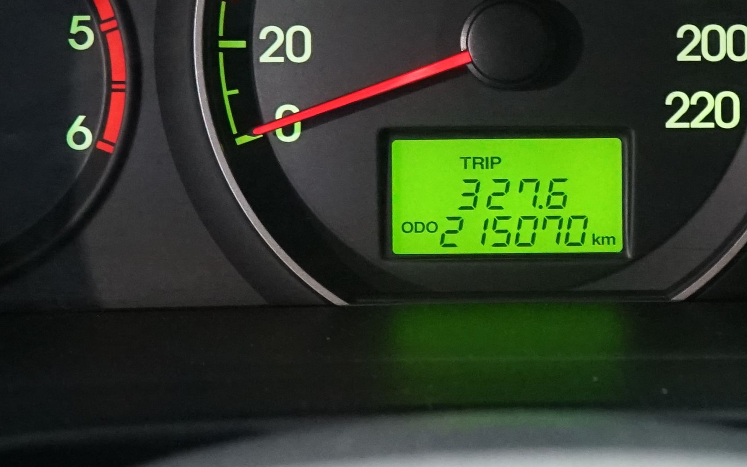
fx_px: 2707
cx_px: 508
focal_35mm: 133
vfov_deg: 9.8
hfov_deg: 15.7
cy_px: 18
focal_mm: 36
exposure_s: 1/25
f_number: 5.6
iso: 3200
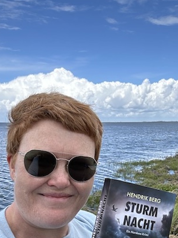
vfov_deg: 39.9
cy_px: 160
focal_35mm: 47
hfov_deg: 30.8
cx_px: 103
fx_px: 322
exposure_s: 1/702
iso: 25
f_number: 1.9
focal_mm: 2.69
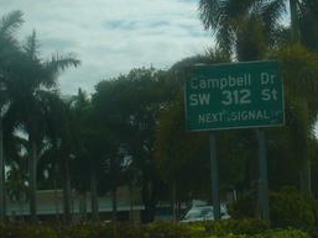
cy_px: 121
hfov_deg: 20.8
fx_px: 846
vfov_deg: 16.1
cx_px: 288
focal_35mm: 92
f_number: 5.6
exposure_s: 1/800
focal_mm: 6.1
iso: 80
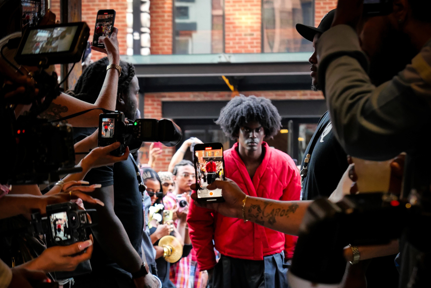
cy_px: 223
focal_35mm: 105
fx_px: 1257
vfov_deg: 13.0
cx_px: 214
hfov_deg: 19.5
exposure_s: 1/125
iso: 800
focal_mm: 34
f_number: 2.8
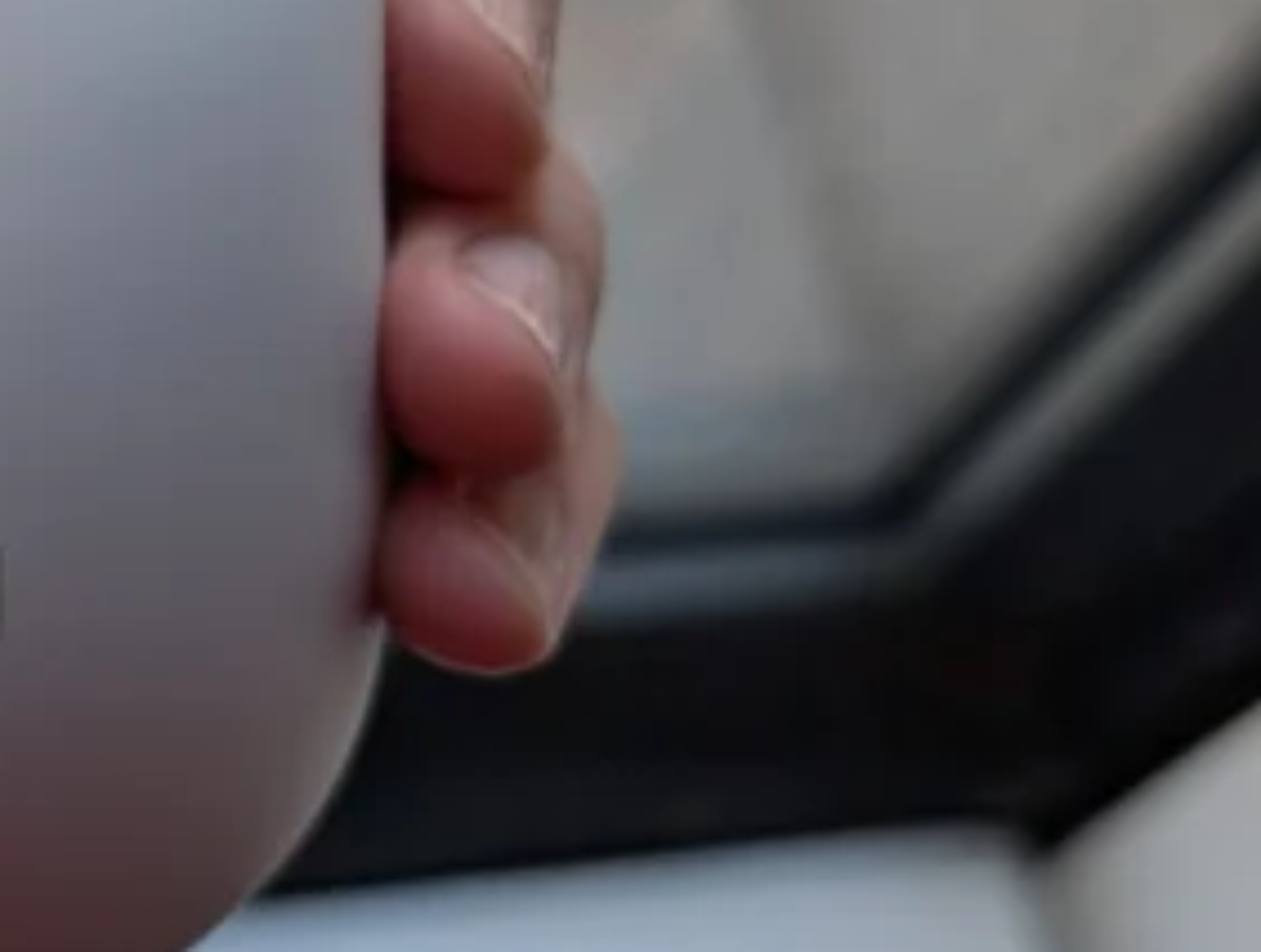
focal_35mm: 85
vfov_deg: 17.1
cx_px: -134
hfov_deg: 21.7
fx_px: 3104
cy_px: 2
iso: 22
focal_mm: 6.9
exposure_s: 1/101
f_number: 1.68
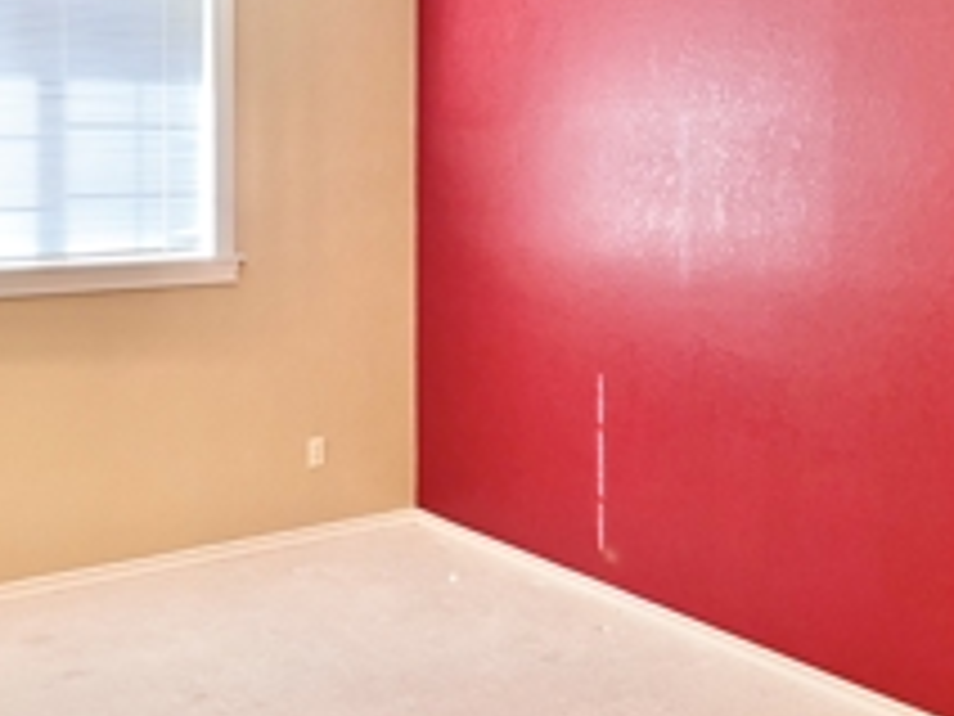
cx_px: 428
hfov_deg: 38.9
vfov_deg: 29.2
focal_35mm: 49
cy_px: 180
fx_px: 1350
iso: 160
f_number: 1.6
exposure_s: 1/60
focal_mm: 4.2
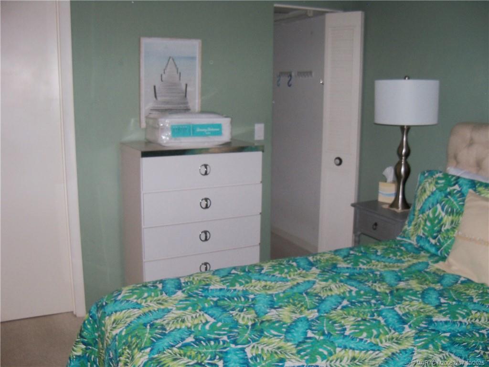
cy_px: 184
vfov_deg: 40.7
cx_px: 244
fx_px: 494
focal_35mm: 35
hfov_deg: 52.6
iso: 200
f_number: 3.5
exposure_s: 1/30
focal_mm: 6.2
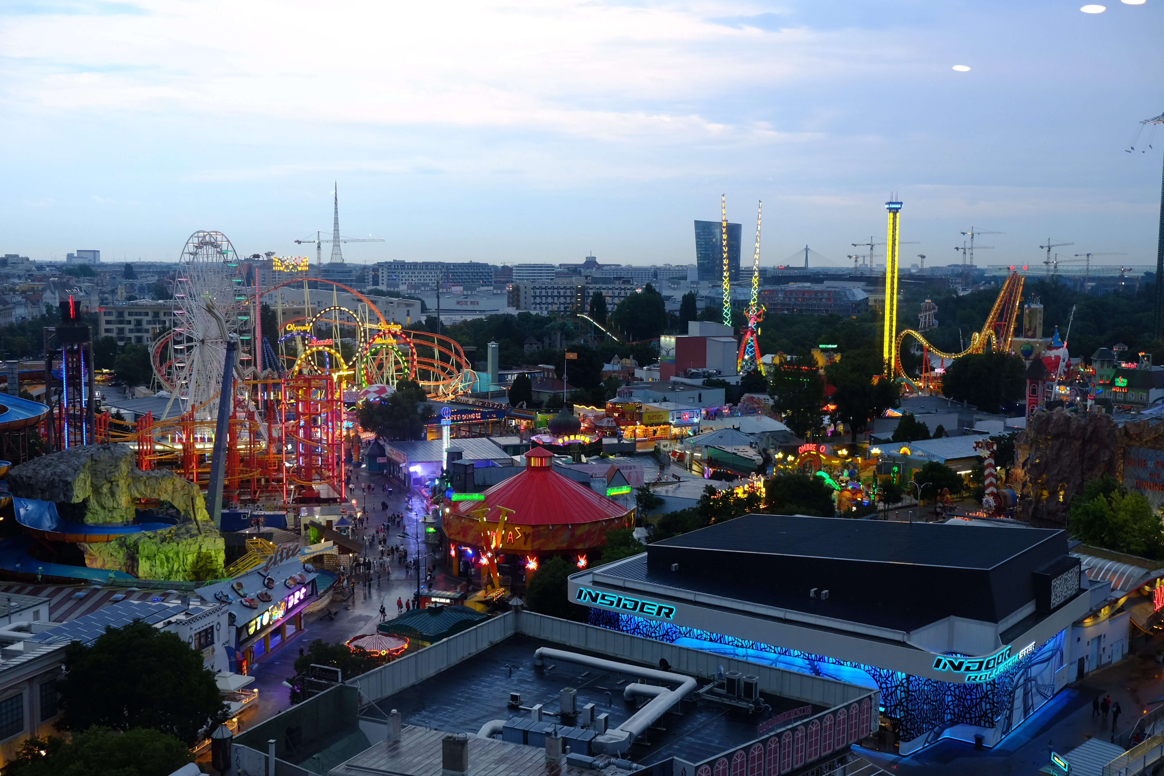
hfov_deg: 53.1
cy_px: 388
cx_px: 582
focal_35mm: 36
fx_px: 1164
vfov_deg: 36.9
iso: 640
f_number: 3.2
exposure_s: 1/60
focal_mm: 24.3
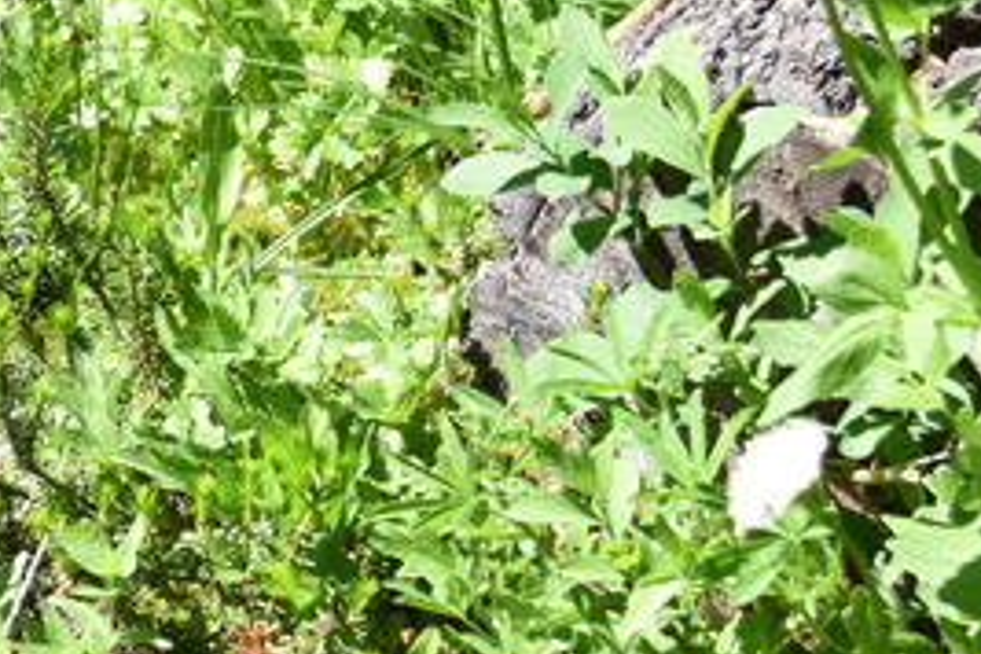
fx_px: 9155
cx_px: -772
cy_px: 500
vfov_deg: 4.1
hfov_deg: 6.0
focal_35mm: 336
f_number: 6.3
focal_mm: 70
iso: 100
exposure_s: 1/160
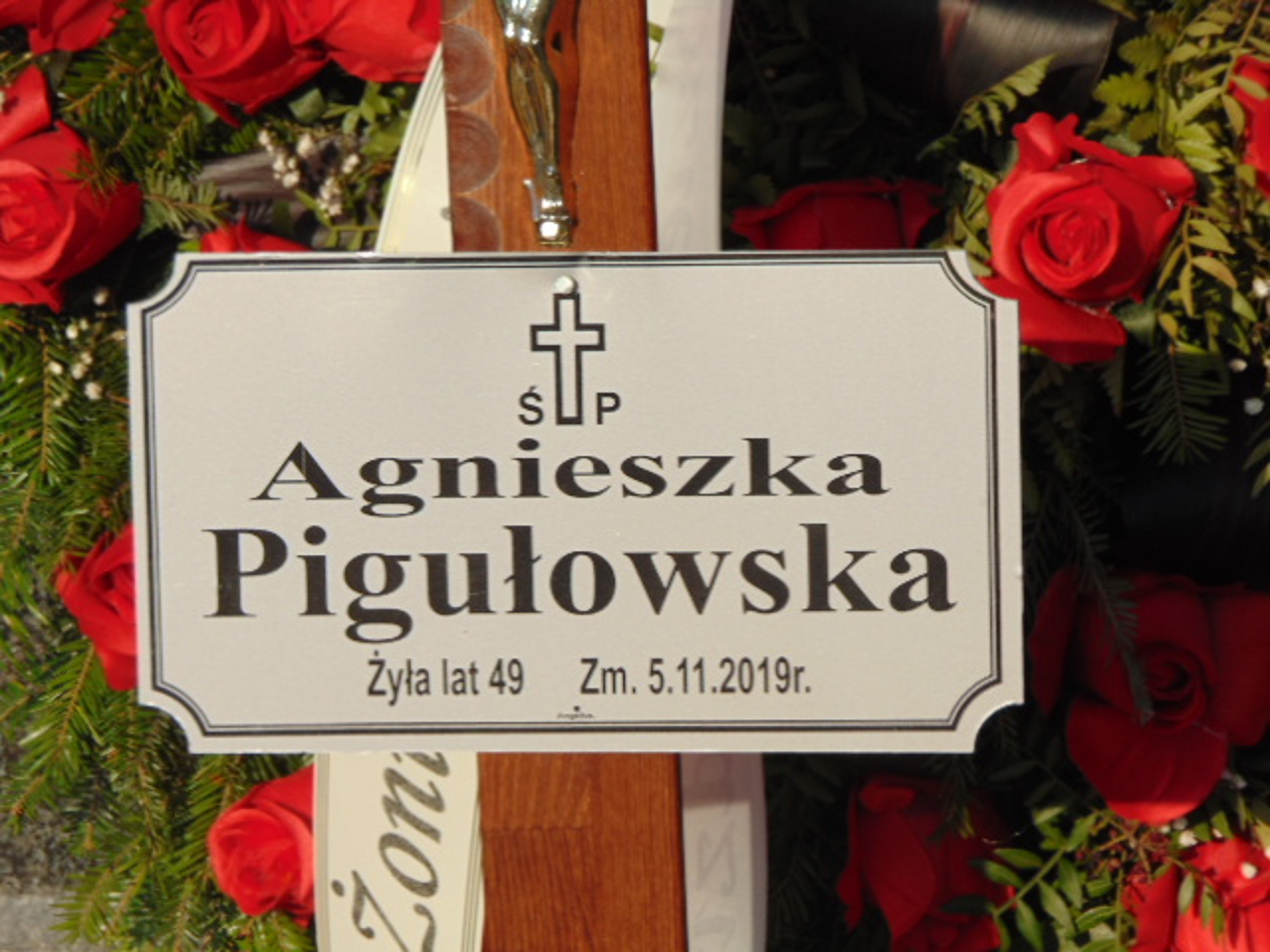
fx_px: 11263
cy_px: 476
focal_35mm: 307
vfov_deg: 4.8
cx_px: 635
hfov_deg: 6.5
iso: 80
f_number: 10.8
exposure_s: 1/200
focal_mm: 55.1
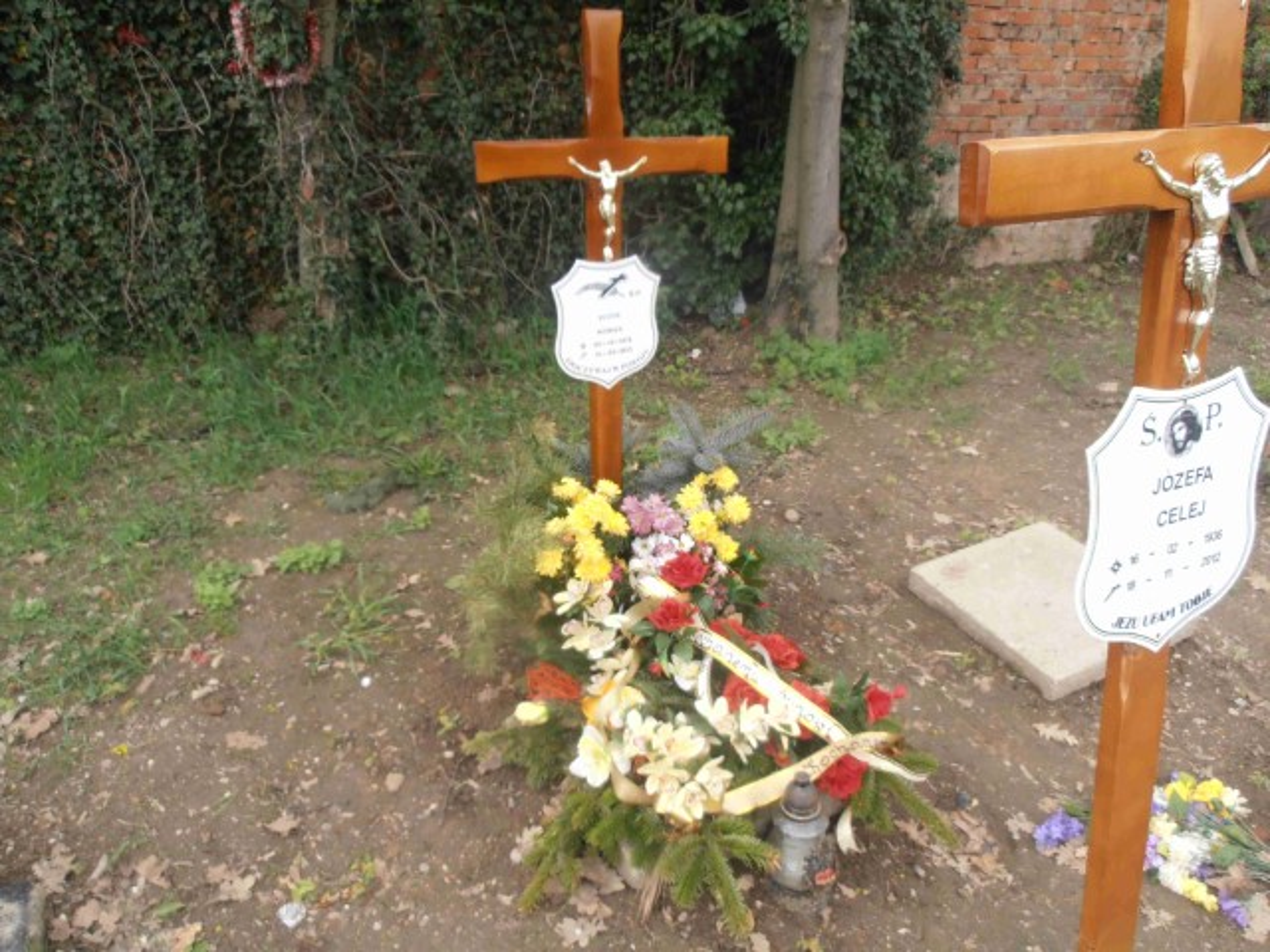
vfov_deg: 56.8
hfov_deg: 71.6
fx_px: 881
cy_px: 476
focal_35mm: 24
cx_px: 635
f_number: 3
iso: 80
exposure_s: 1/250
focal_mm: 4.2
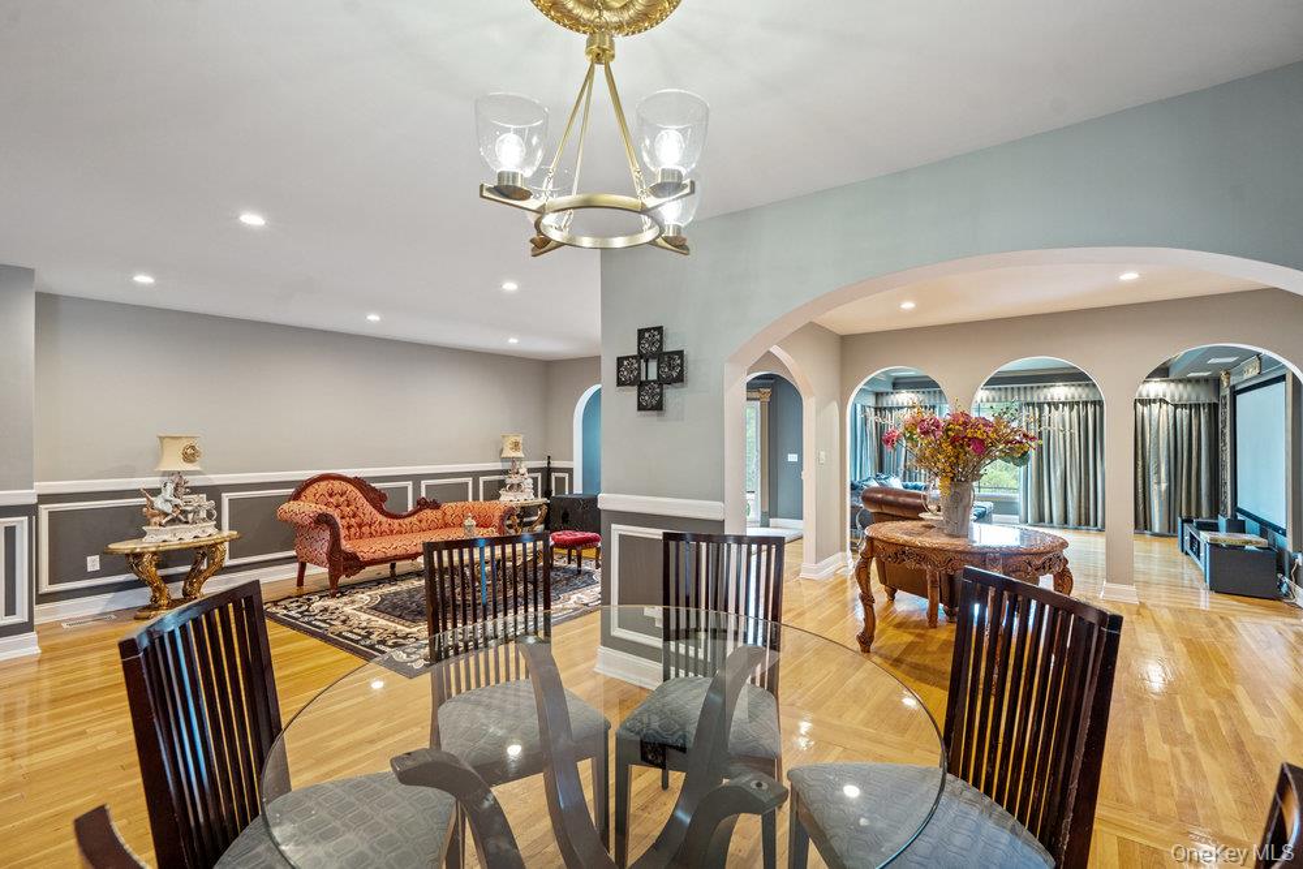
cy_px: 434
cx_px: 652
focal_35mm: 16
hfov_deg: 96.7
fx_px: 579
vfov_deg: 73.8
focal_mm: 16
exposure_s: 1/10
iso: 1600
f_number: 5.6
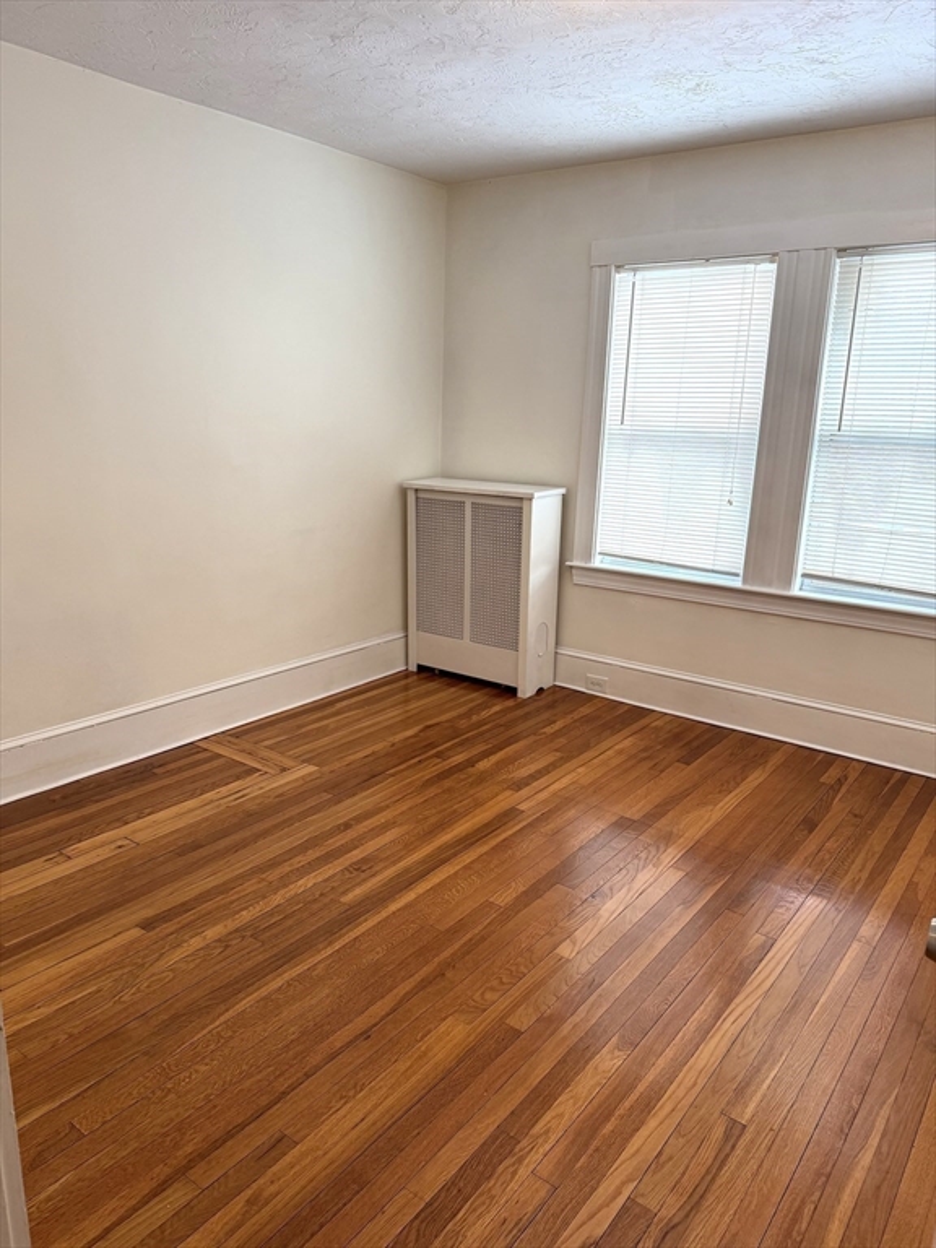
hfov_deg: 56.8
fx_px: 865
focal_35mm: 24
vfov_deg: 71.6
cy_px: 624
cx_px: 468
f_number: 1.78
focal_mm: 6.76
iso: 100
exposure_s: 1/178
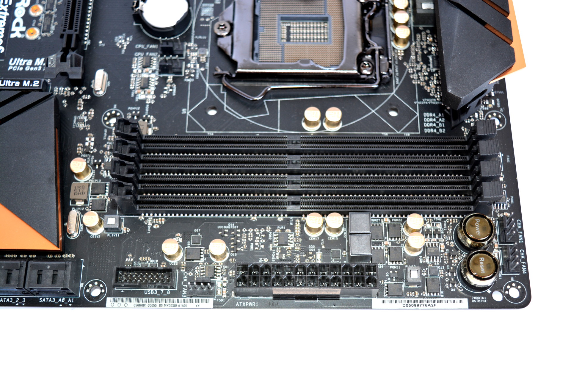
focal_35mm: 48
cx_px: 286
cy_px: 190
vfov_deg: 28.1
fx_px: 761
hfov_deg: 41.1
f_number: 5
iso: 320
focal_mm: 32
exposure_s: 1/200
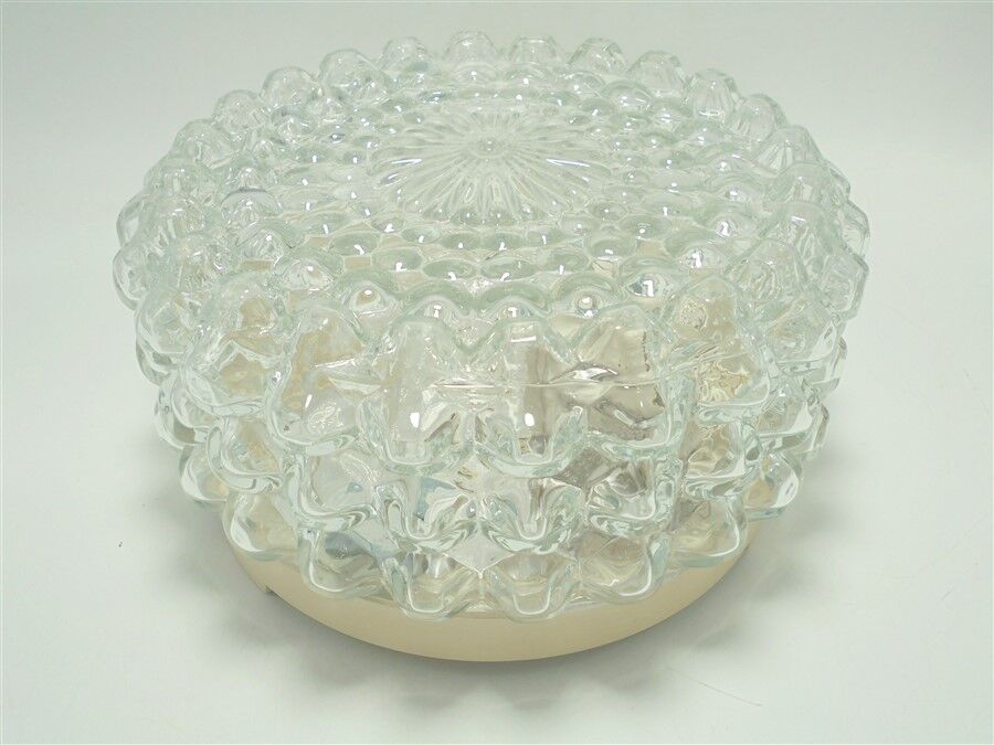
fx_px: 976
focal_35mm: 34
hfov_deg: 54.0
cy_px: 372
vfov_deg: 41.8
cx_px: 497
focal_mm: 6.1
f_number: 4
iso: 100
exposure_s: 1/125
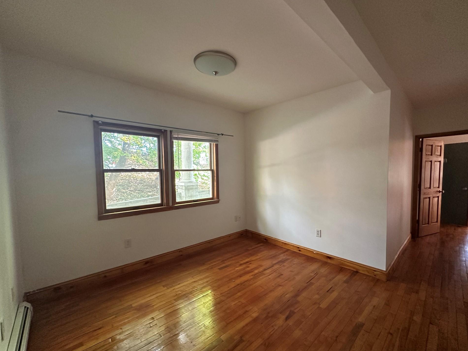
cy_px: 183
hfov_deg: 98.1
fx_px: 203
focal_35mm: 15
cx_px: 244
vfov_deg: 81.7
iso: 400
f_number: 2.2
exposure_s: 1/60
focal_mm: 2.22
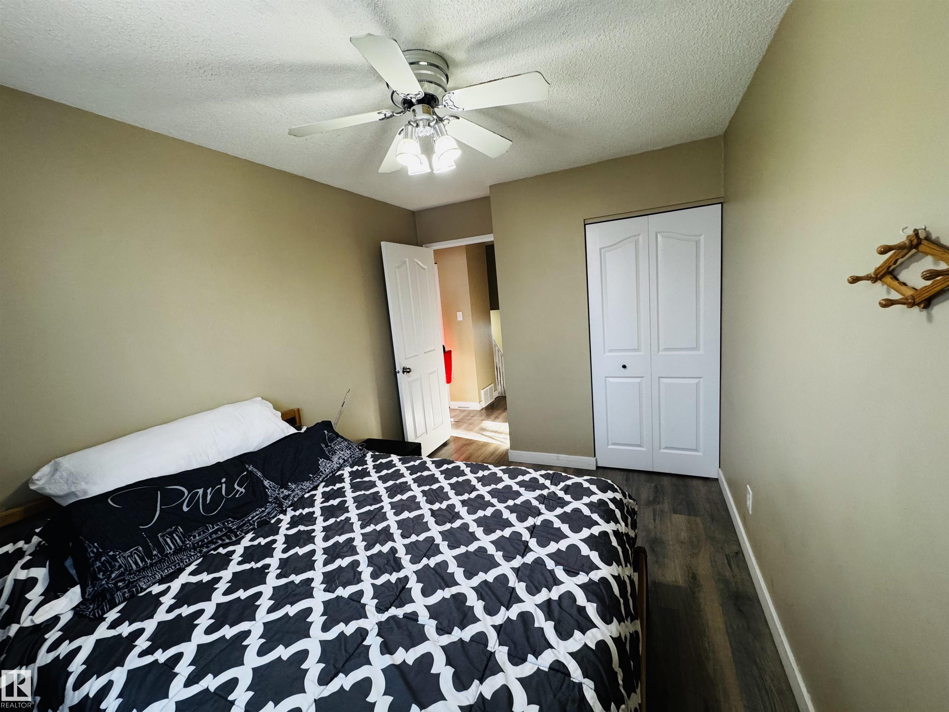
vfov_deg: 85.7
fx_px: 384
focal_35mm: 14
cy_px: 356
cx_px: 474
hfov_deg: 102.1
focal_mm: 2.22
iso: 250
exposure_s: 1/120
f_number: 2.2
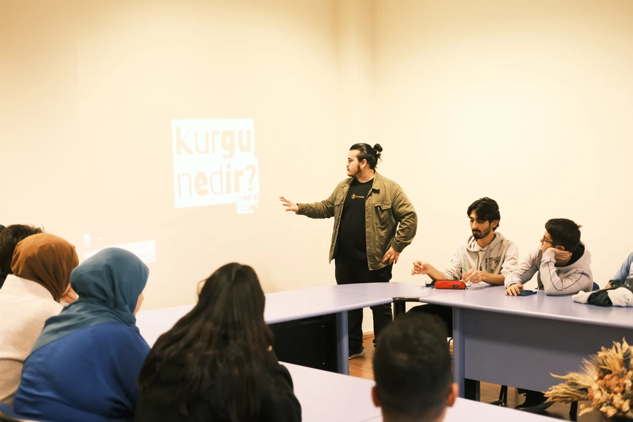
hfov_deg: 37.5
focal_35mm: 53
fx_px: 932
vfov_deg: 25.5
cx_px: 316
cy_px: 211
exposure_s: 1/160
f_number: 2.5
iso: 3200
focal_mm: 35
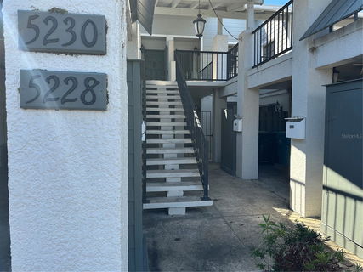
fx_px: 252
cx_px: 182
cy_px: 136
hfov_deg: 71.6
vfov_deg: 56.8
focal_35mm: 24
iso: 80
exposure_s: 1/962
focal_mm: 6.86
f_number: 1.78
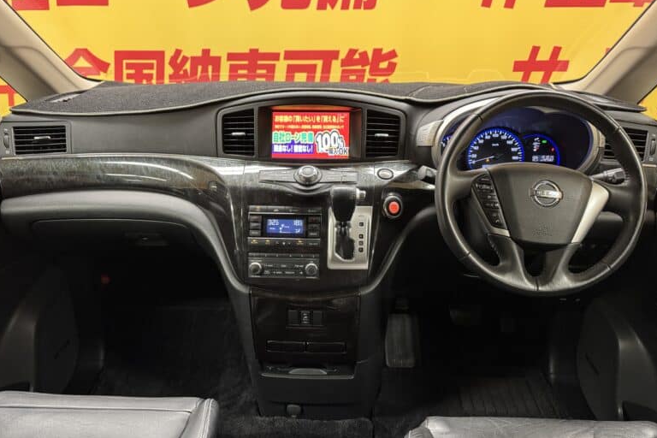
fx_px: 474
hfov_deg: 69.4
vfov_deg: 49.5
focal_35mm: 26
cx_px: 320
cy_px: 233
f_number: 1.78
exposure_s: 1/60
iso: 500
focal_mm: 6.76
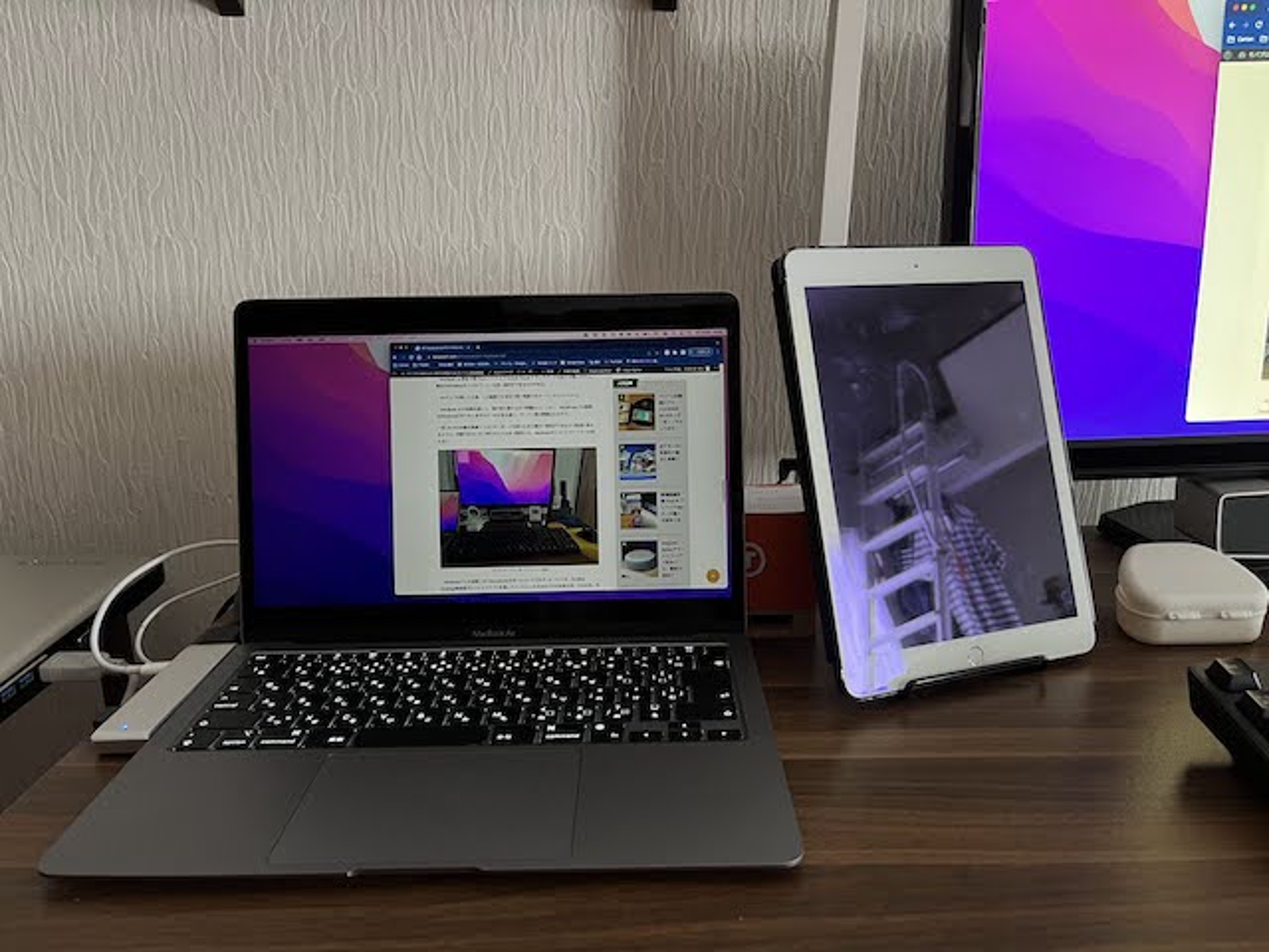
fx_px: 953
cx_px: 634
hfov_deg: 67.3
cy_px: 476
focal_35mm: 26
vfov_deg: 53.1
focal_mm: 5.1
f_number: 1.6
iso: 640
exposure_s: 1/30
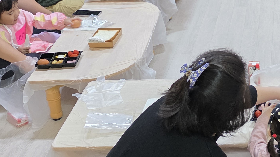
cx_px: 262
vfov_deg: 16.9
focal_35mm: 71
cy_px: 37
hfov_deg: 28.4
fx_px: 527
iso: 800
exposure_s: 1/120
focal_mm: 6.3
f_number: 1.7
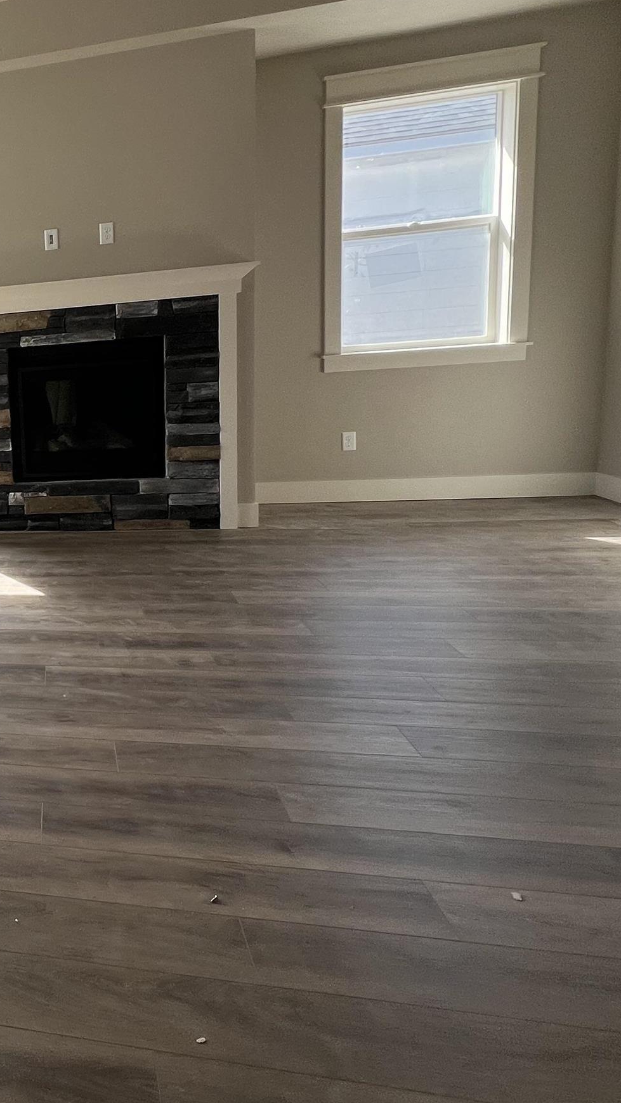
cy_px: 468
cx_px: -162
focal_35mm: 25
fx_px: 732
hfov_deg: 34.5
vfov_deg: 73.6
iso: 32
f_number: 1.8
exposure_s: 1/125
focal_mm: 1.57
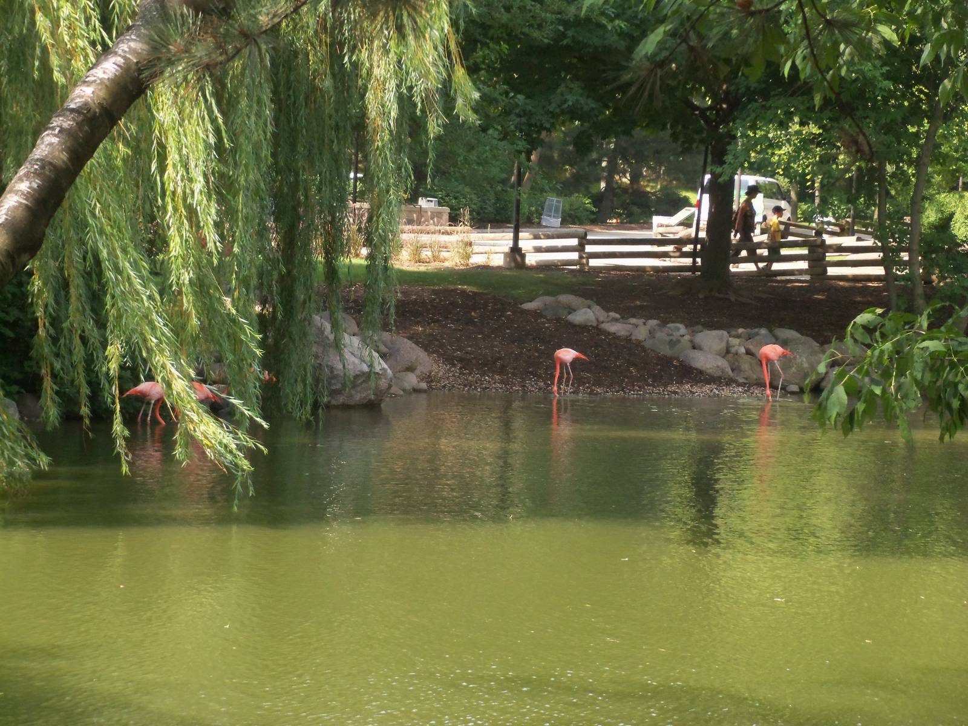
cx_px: 484
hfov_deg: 14.1
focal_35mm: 140
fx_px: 3915
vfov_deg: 10.6
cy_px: 363
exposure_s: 1/200
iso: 200
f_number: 5.7
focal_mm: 25.3
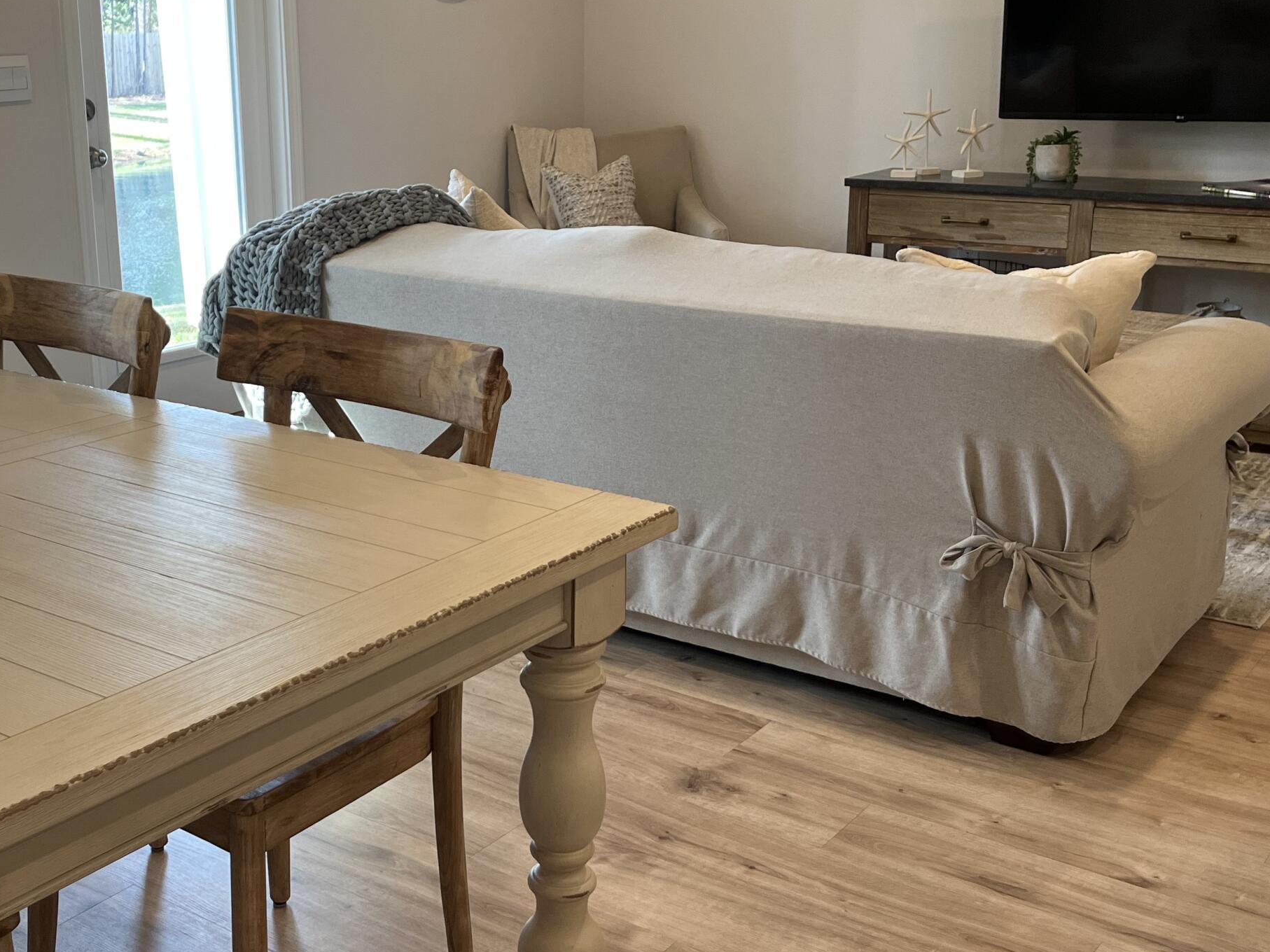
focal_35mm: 43
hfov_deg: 43.5
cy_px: 455
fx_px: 1577
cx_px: 484
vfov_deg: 33.6
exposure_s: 1/120
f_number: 1.6
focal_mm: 5.1
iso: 100
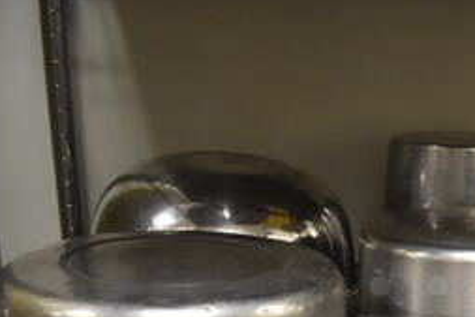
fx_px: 858
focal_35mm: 65
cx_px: 496
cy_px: 362
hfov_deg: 28.6
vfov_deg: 19.9
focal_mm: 18
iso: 2800
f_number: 3.5
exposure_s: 1/125
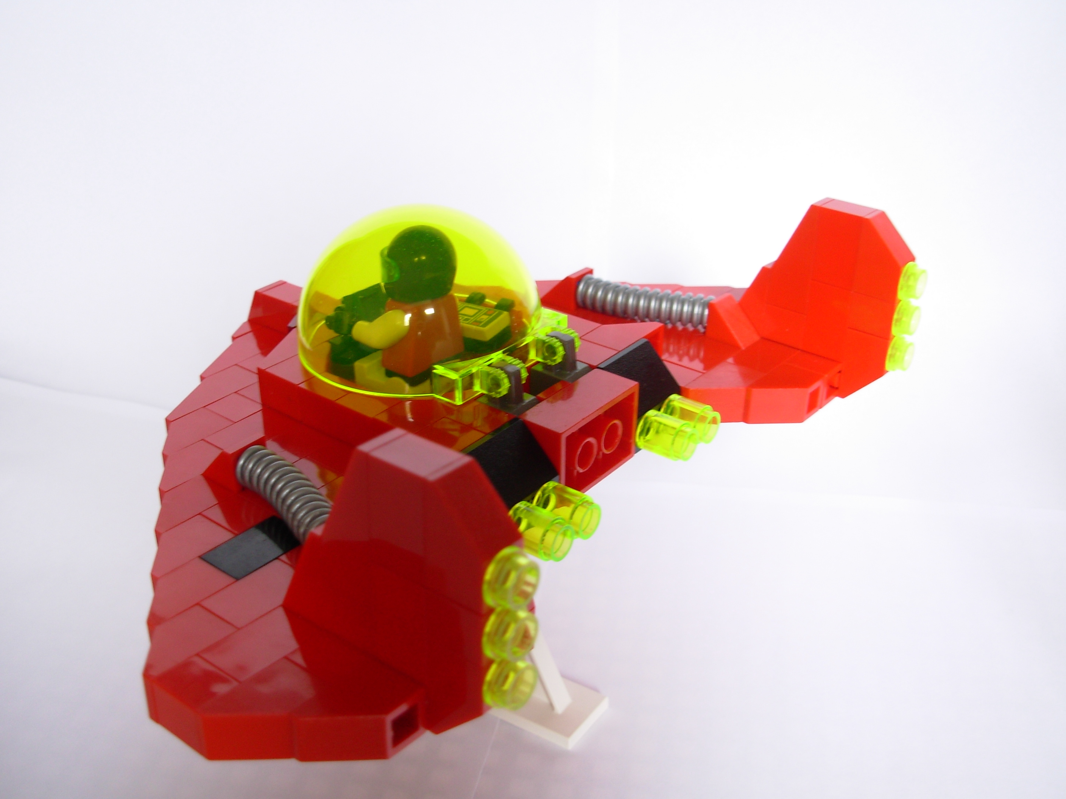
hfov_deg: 49.0
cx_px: 533
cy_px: 400
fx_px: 1170
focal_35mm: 38
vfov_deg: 37.7
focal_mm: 6.3
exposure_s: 1/12.7
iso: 50
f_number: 2.9
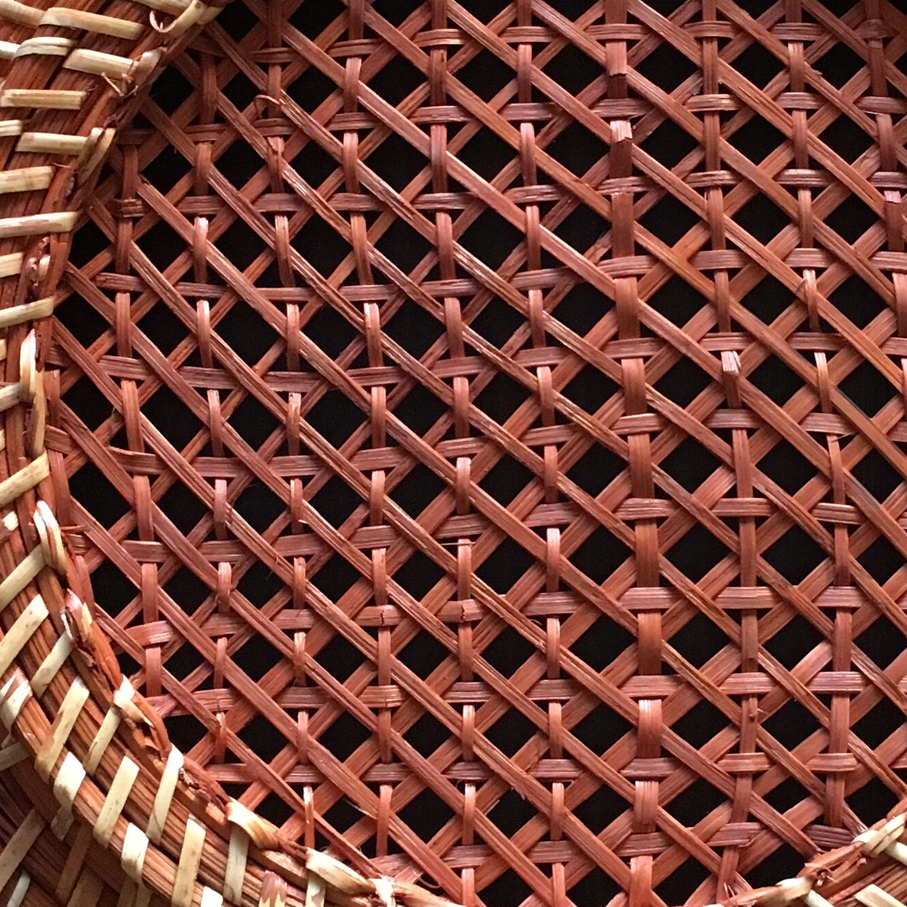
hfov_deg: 22.1
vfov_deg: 22.2
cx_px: 634
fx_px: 2312
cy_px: 365
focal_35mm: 78
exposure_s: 1/25
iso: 200
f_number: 2.2
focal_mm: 4.15
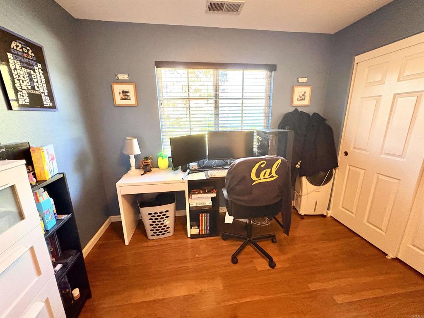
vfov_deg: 85.7
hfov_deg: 102.1
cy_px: 159
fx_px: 171
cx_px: 212
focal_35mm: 14
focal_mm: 2.22
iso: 800
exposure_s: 1/60
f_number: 2.2
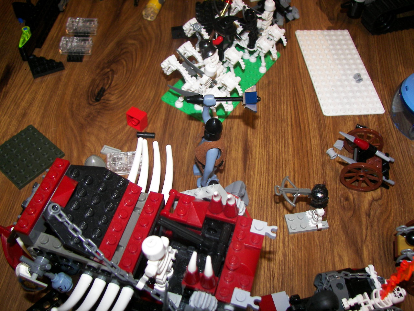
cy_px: 156
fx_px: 431
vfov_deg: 39.7
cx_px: 207
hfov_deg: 51.4
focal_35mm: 36
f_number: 2.8
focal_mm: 6
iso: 100
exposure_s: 1/30
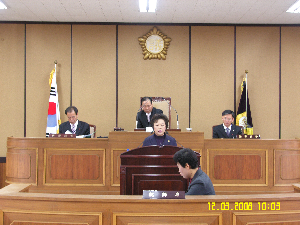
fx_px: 477
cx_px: 150
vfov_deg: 26.6
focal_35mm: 55
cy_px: 112
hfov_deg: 34.9
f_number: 2.8
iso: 100
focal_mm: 14.2
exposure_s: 1/8
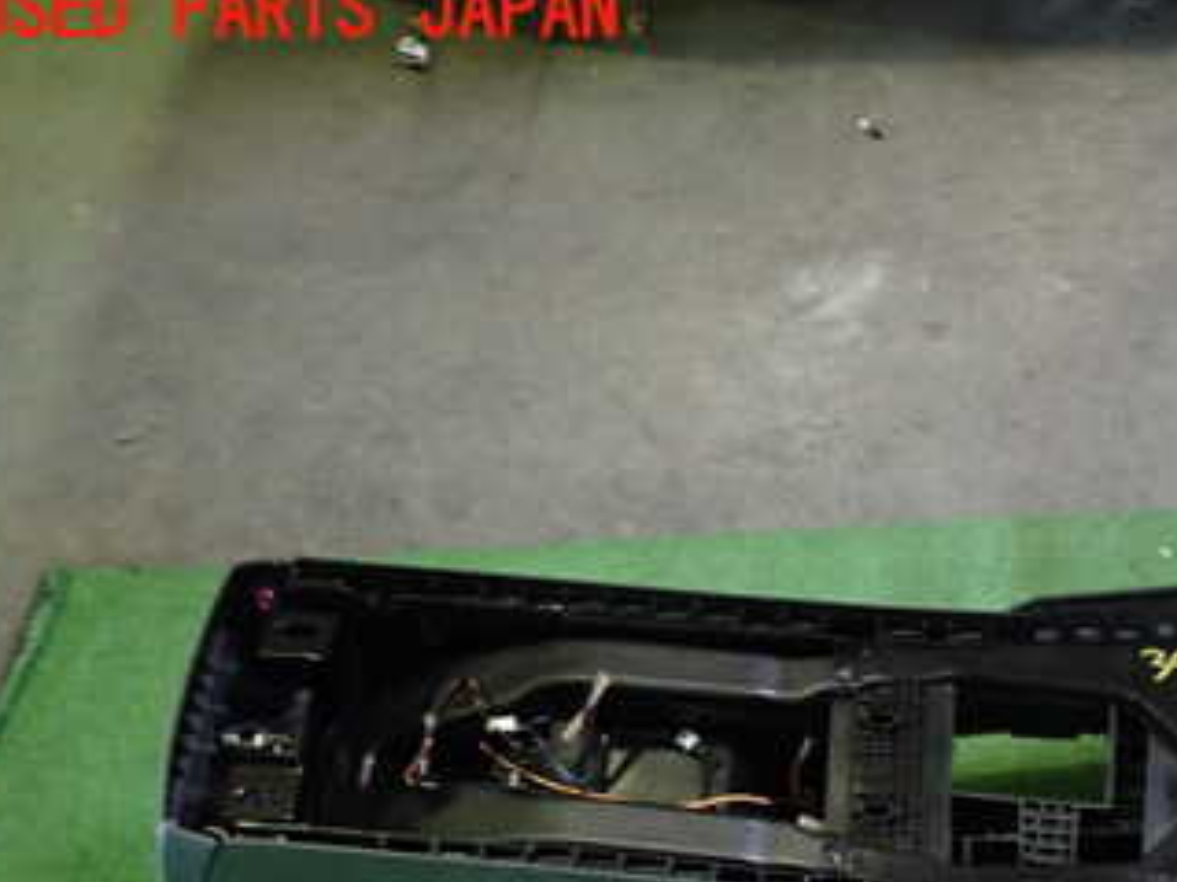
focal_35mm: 47
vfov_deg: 29.6
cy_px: 797
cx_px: 1055
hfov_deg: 37.8
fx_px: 1597
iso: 500
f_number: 2
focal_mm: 4.5
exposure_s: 1/30
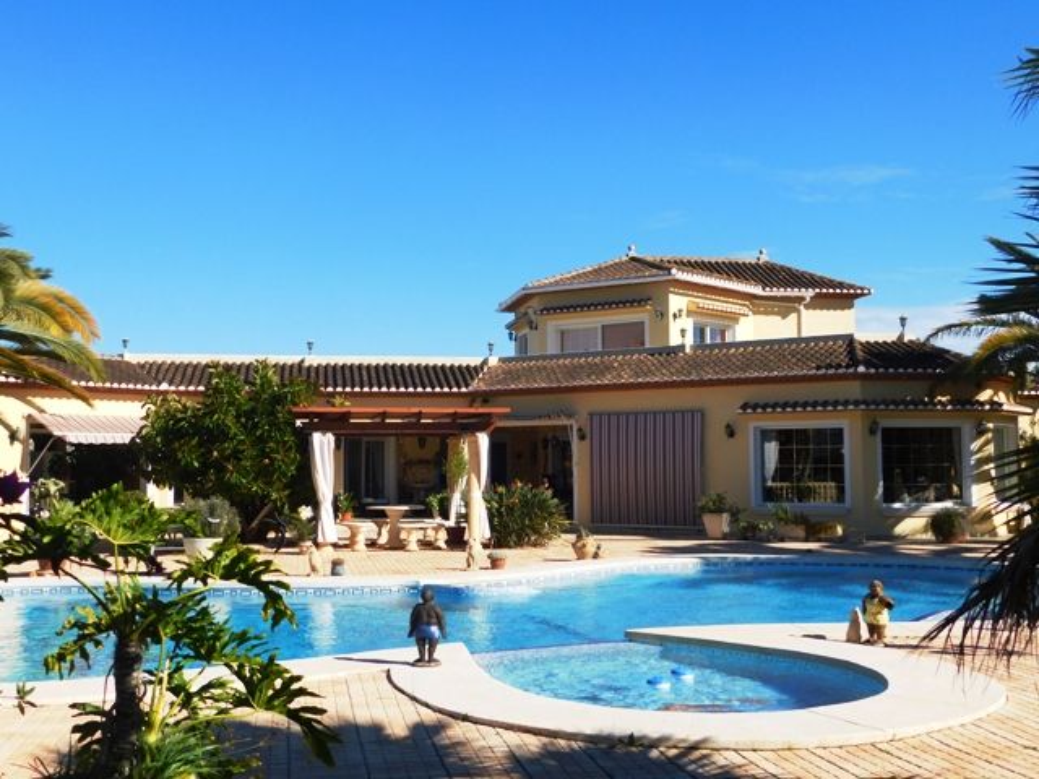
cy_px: 390
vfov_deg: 36.0
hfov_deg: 46.8
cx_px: 520
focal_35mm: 40
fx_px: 1201
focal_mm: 7.1
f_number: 7.2
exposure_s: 1/400
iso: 125
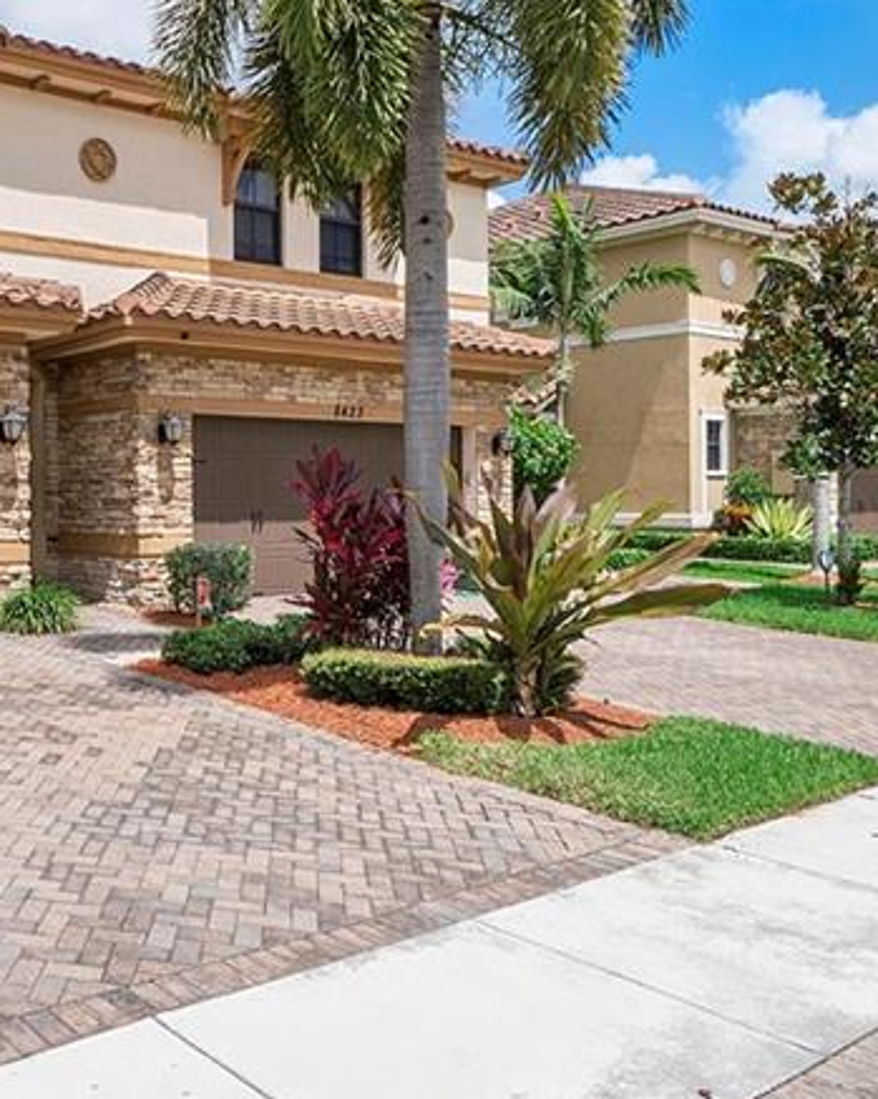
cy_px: 493
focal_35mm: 33
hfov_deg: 40.9
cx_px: 78
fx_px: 1073
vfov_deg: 54.1
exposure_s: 1/200
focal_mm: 10
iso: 100
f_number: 11
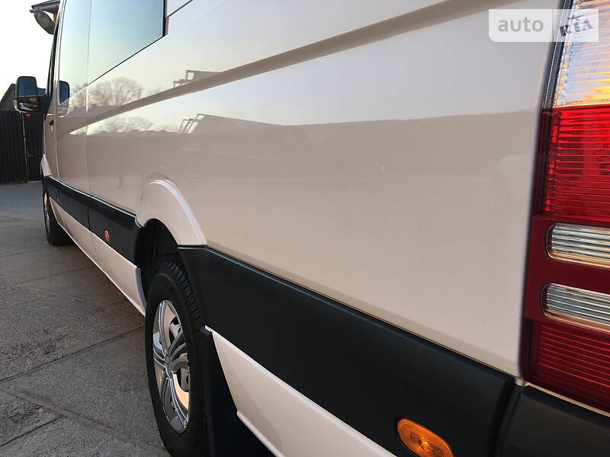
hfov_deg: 61.7
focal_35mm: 29
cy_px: 228
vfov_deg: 48.2
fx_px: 511
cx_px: 305
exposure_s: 1/349
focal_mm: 4.2
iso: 25
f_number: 2.2
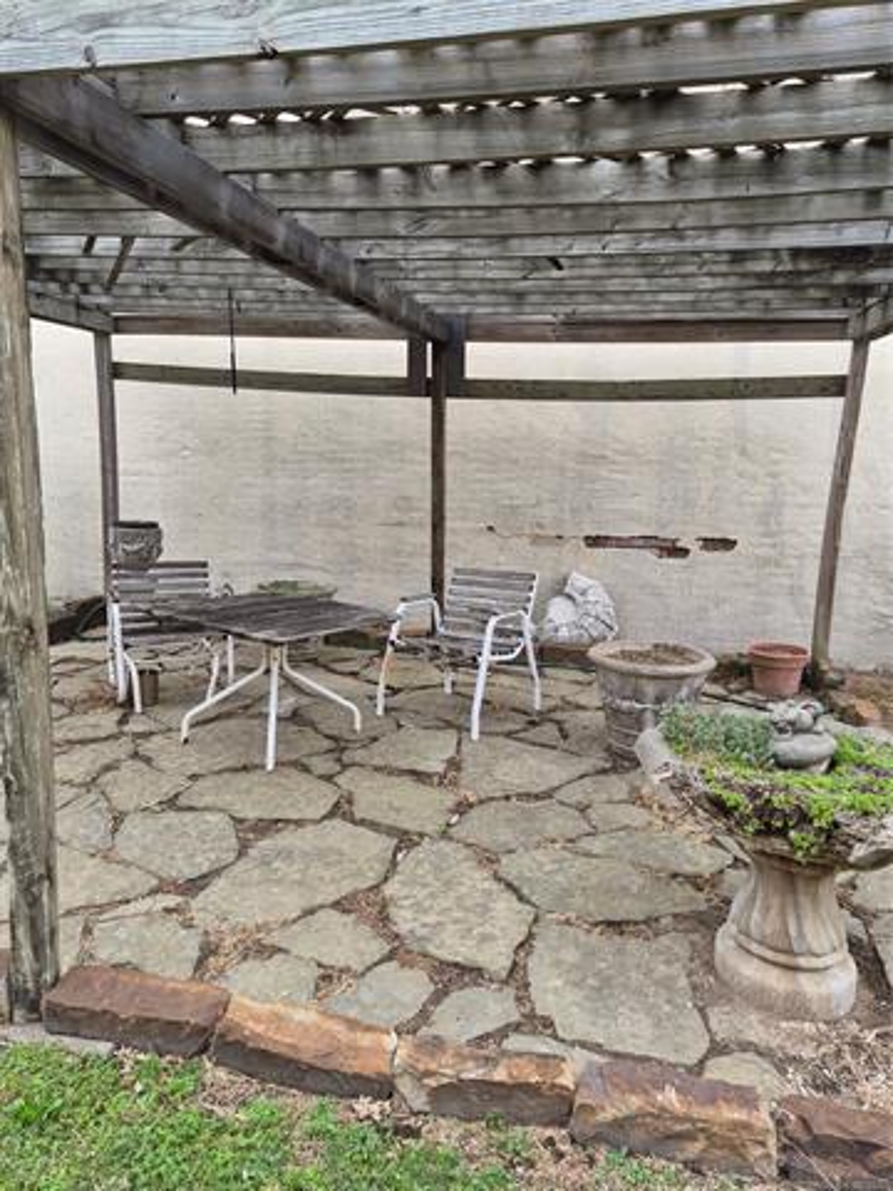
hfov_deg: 58.9
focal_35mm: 23
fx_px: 791
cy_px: 596
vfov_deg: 73.9
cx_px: 446
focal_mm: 5.4
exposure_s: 1/822
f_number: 1.8
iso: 80
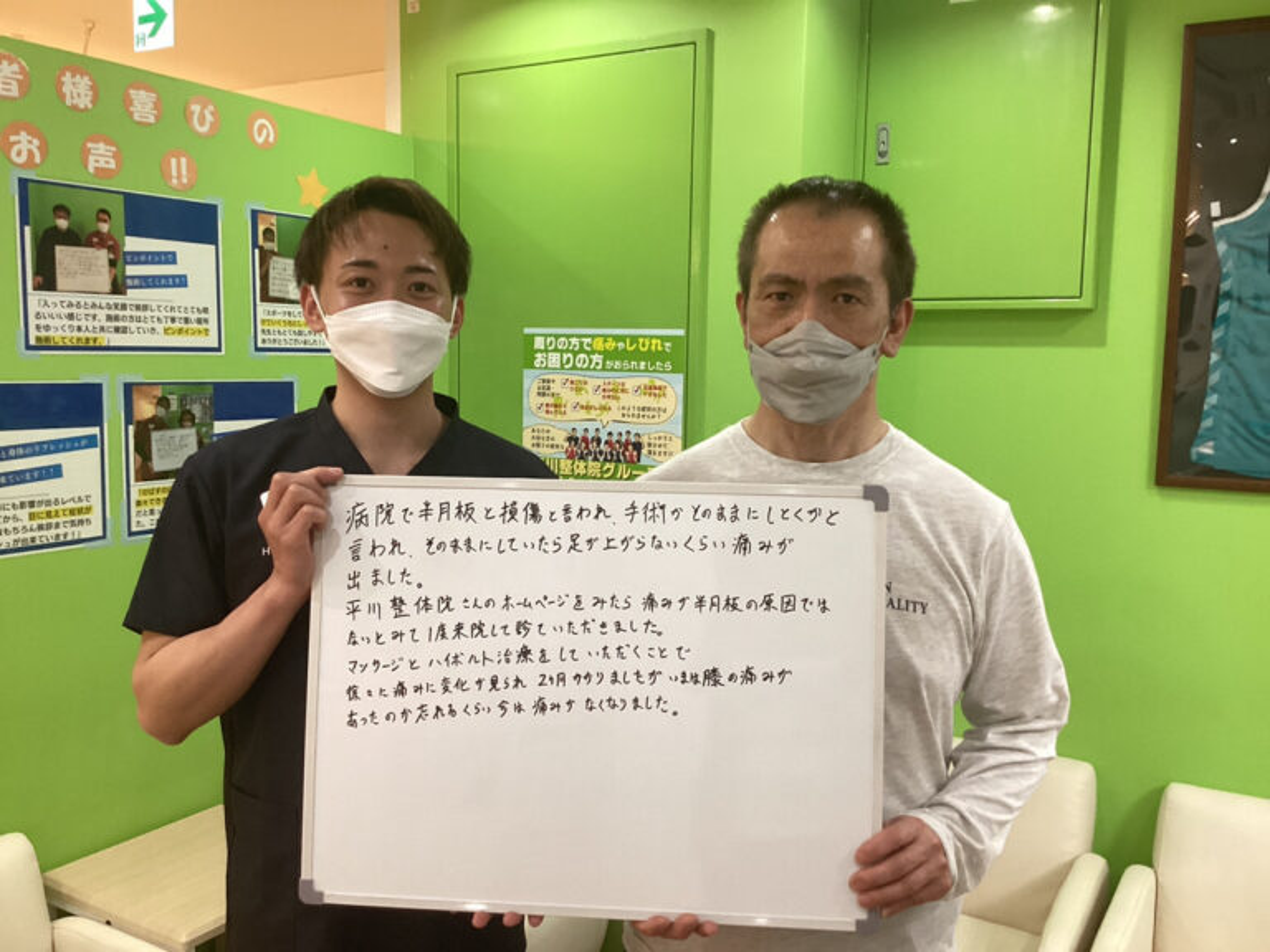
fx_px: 1137
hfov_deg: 58.4
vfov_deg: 45.4
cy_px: 476
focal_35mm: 31
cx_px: 635
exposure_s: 1/60
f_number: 2.4
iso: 160
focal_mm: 3.3
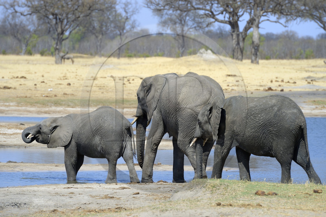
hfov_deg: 7.4
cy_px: 108
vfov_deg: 4.9
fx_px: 2533
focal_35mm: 280
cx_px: 163
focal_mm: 280
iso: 400
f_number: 8
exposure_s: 1/800
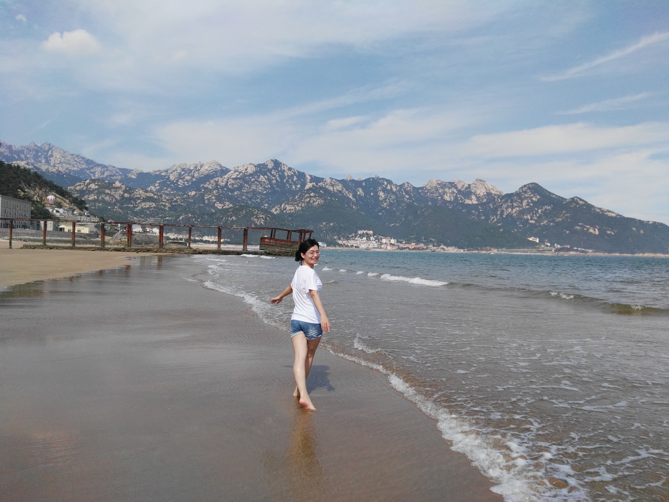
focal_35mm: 28
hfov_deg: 63.4
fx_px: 541
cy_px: 251
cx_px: 334
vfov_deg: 49.7
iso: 64
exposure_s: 1/3096
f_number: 2
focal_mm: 2.96
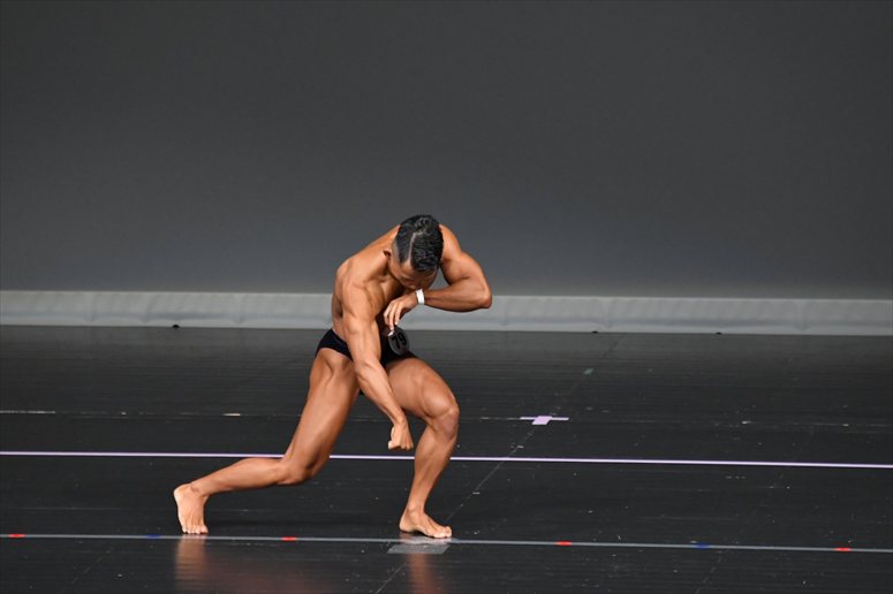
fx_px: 9298
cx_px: 446
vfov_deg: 3.7
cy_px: 297
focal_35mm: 375
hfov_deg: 5.5
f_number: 5.6
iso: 4000
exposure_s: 1/400
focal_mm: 250
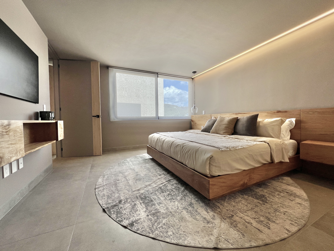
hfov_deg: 106.2
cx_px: 167
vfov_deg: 89.9
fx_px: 125
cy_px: 126
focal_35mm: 13
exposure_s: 1/159
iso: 32
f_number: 1.8
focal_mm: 1.57
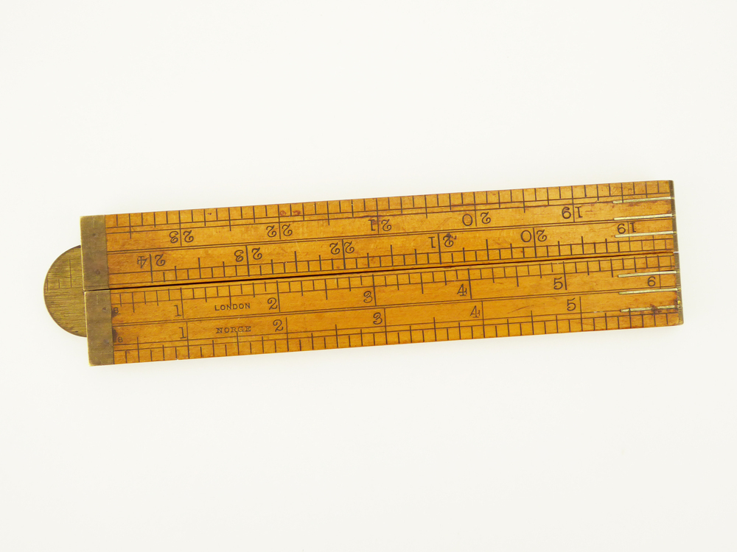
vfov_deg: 36.0
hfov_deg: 46.8
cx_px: 368
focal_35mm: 40
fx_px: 852
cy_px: 276
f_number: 3.8
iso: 200
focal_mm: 7.2
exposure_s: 1/400
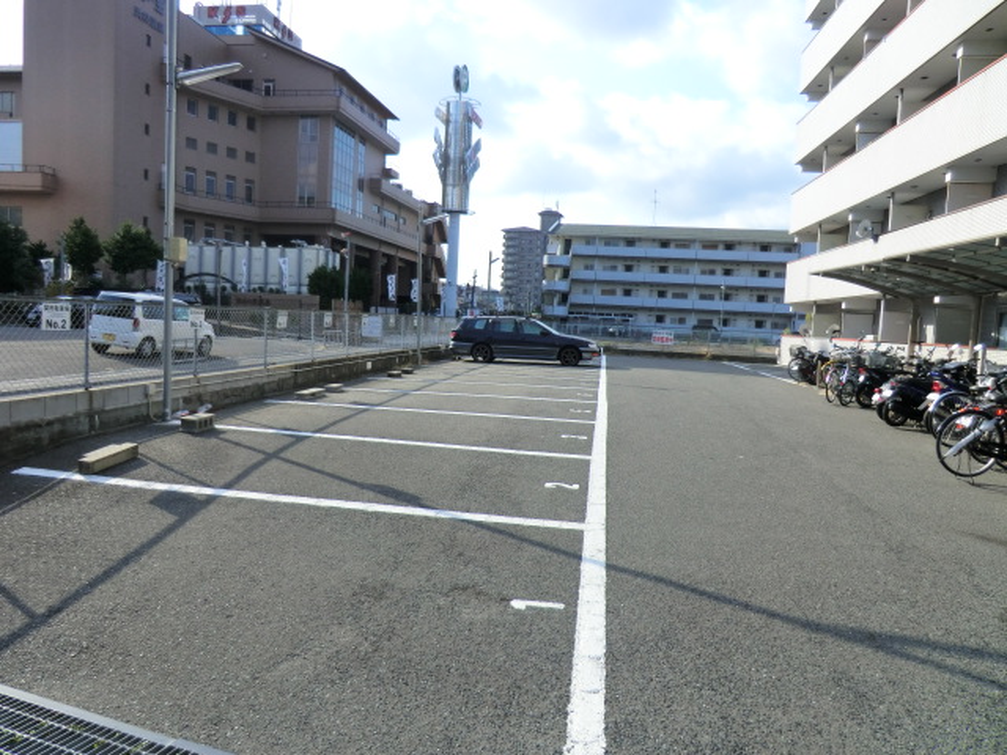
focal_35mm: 24
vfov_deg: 56.8
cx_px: 504
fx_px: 698
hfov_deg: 71.6
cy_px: 378
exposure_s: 1/500
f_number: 3.2
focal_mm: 4.3
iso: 80
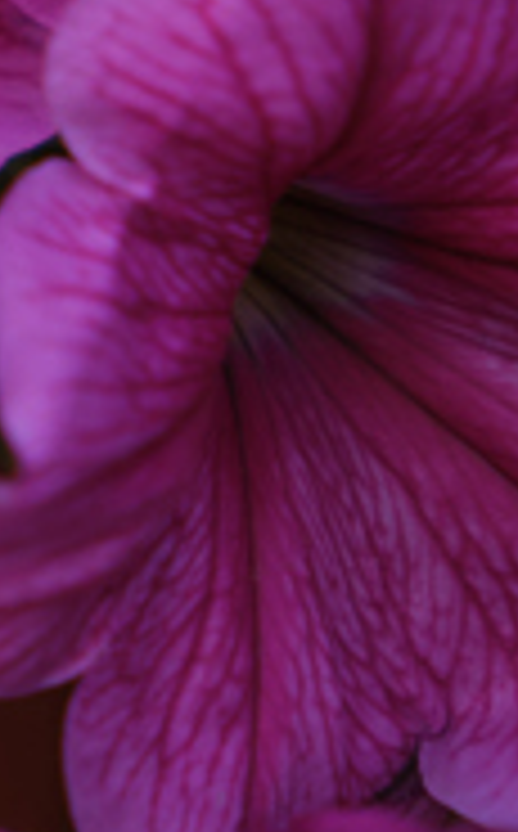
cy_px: -504
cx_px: -883
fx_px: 2404
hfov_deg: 10.1
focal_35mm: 106
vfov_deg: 17.2
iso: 160
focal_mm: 13
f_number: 1.4
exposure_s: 1/2900
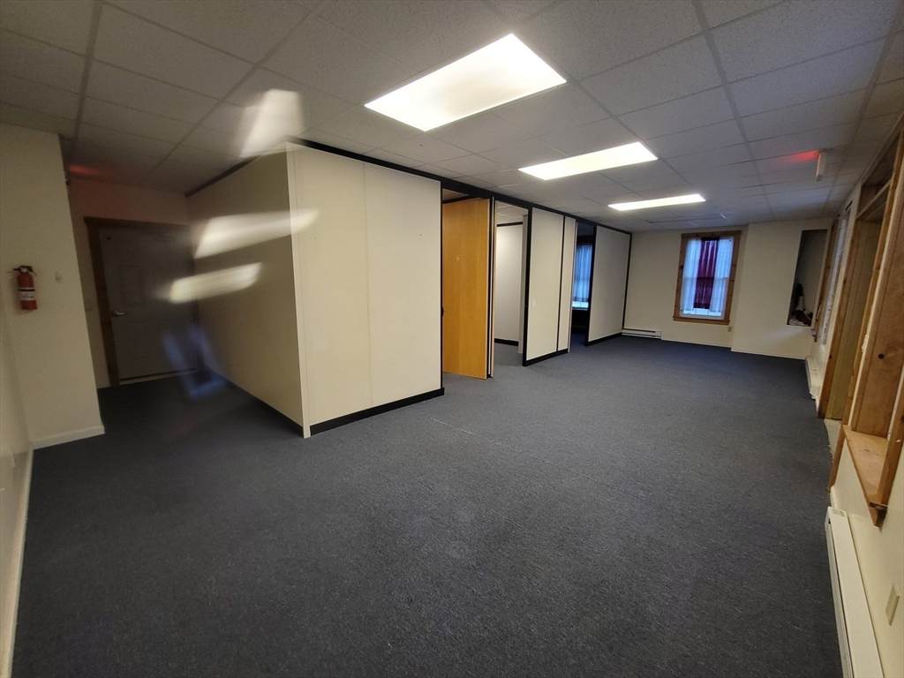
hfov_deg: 106.2
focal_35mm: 13
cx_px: 452
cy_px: 339
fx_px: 339
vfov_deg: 89.9
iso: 400
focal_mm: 2.2
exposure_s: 1/30
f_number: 2.2
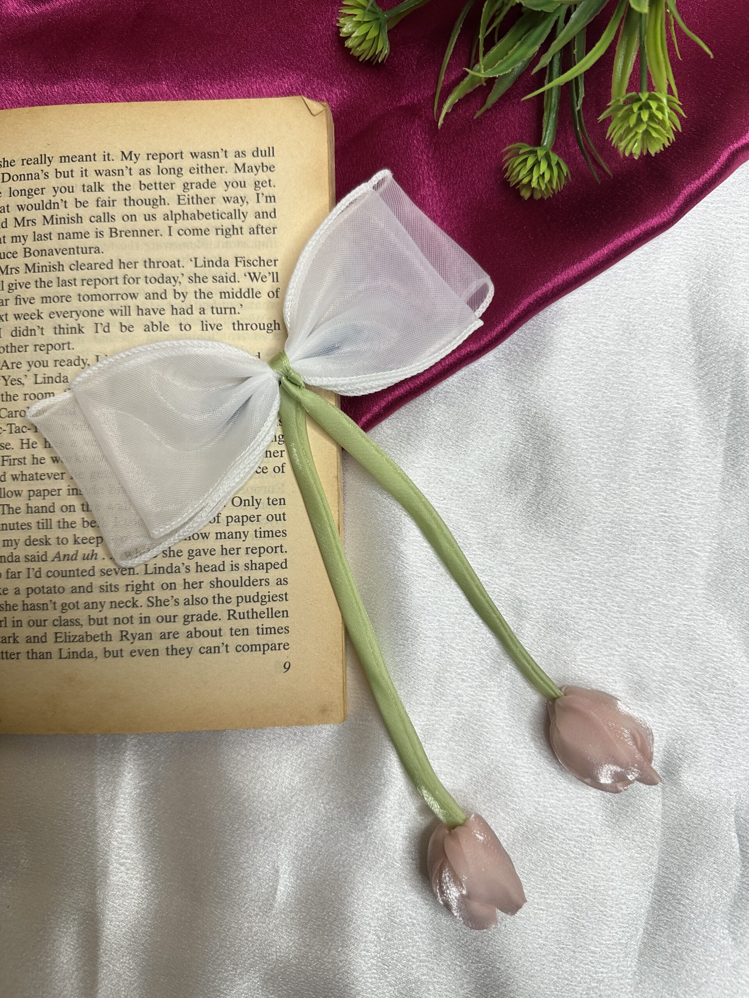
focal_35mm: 24
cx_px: 374
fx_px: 692
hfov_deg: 56.8
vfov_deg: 71.6
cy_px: 499
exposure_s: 1/121
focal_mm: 6.86
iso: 64
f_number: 1.78
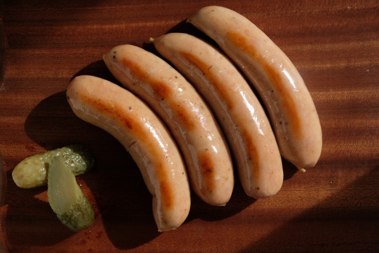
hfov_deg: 24.5
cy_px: 126
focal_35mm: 83
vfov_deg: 16.5
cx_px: 190
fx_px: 874
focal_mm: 55
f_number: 5.6
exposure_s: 1/150
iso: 200
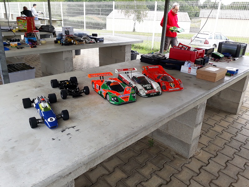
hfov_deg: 65.3
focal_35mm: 27
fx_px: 194
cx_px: 124
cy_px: 94
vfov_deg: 51.4
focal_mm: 3.6
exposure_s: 1/140
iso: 40
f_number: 1.9
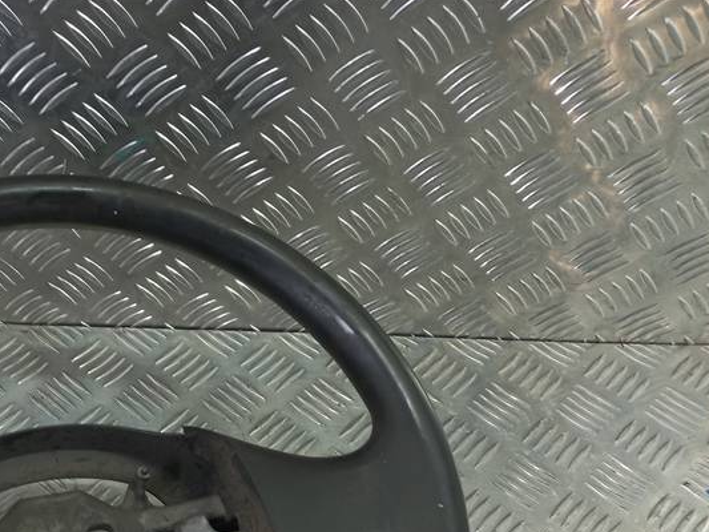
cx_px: 39
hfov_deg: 36.5
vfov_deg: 28.8
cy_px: 505
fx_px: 983
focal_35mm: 48
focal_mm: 4.6
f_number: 1.8
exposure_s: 1/50
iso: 64
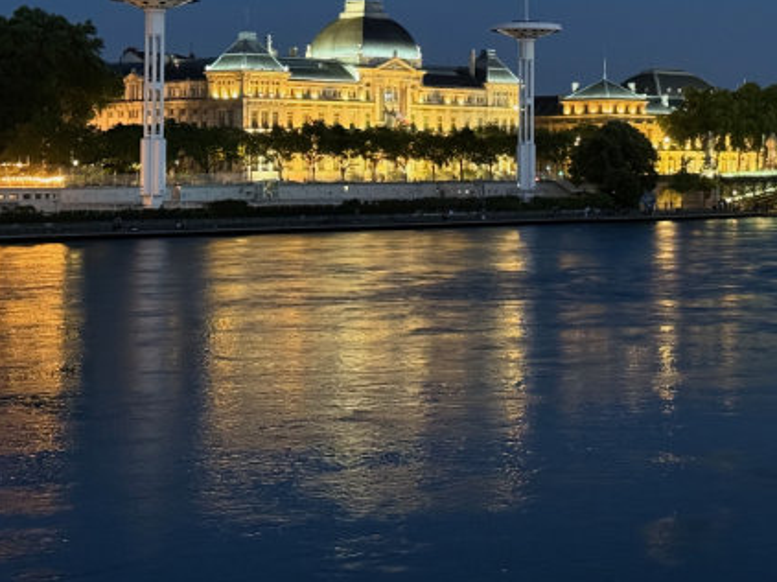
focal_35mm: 91
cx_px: 689
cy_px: 109
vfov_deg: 16.1
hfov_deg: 21.1
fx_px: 2041
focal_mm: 6.8
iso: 500
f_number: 1.8
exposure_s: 1/25
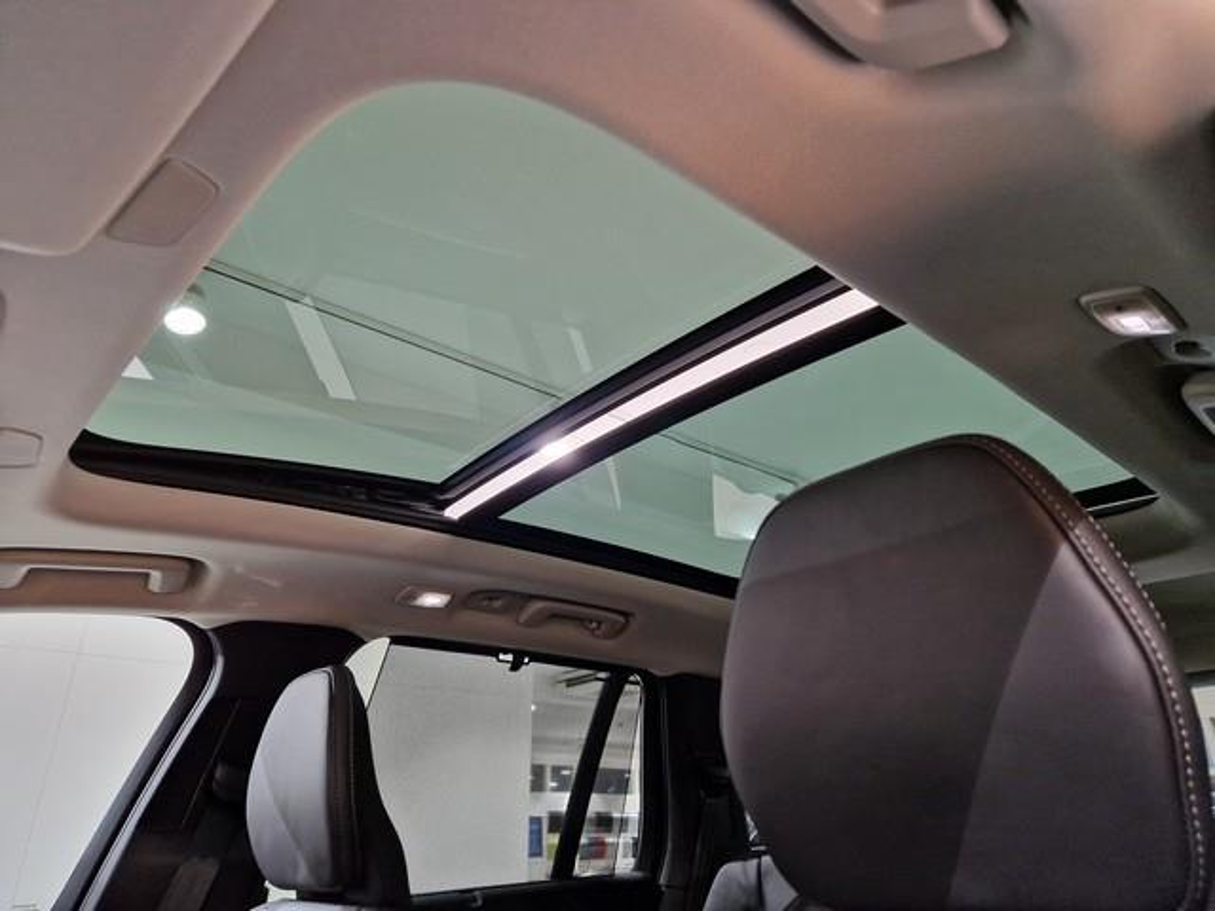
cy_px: 456
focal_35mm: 23
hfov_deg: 73.9
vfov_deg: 58.9
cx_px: 608
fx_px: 807
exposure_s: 1/50
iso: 500
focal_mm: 5.4
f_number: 1.8
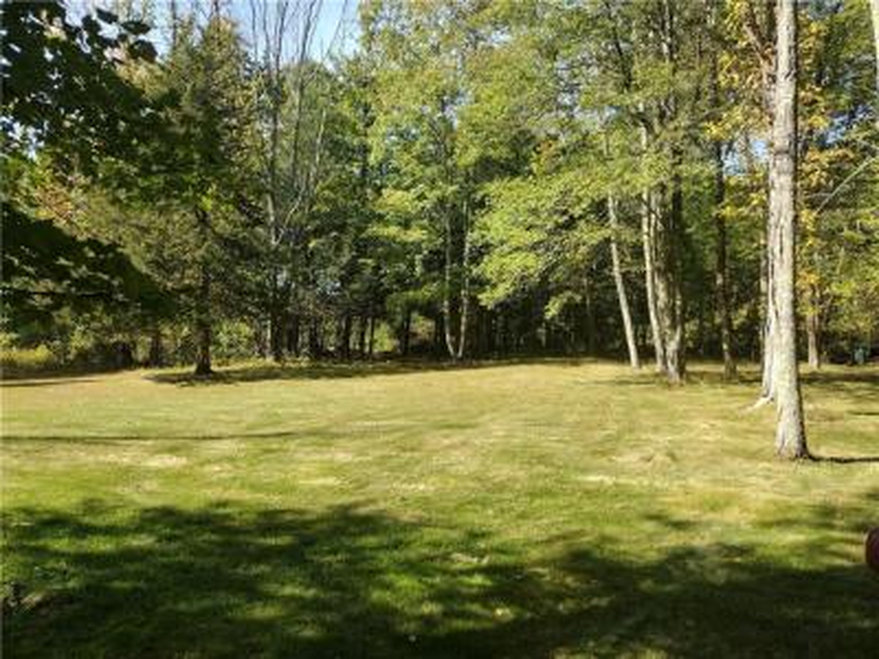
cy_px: 330
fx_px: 686
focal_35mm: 27
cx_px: 440
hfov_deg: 65.3
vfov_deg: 51.4
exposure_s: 1/742
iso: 100
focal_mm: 4.71
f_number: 1.7
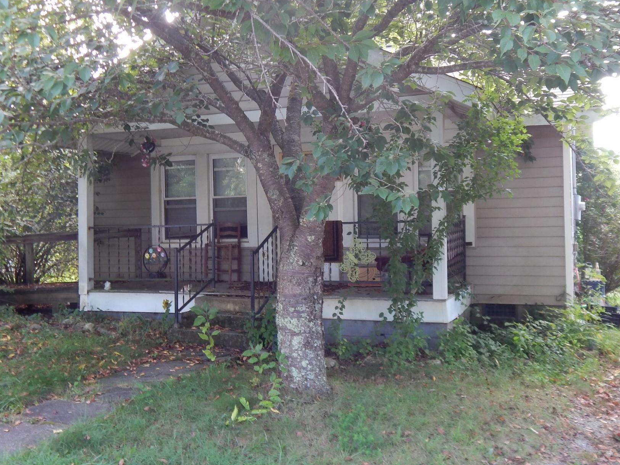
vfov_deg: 36.8
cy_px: 224
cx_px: 311
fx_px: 699
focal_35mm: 39
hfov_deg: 47.9
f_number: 3.2
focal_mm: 5.6
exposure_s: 1/40
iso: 125
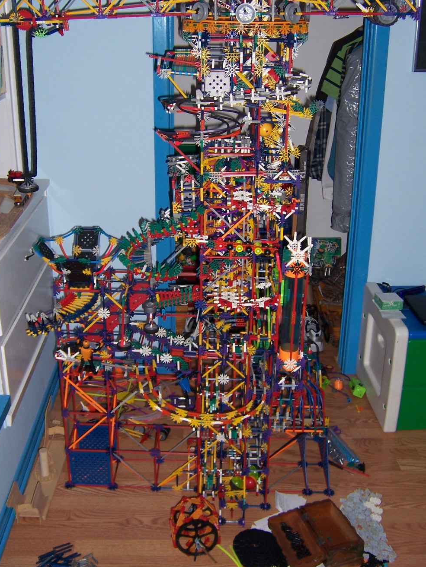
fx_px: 640
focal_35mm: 39
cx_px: 197
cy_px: 236
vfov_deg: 47.7
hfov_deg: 36.8
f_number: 2.8
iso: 80
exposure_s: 1/60
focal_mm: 5.5
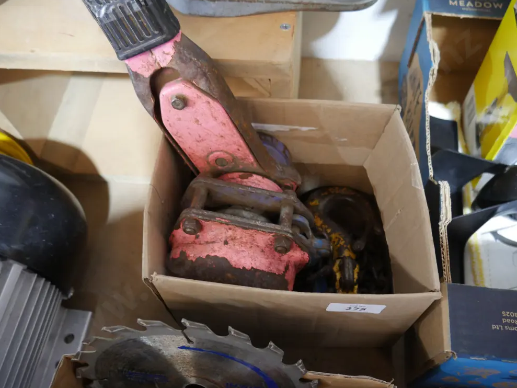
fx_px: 433
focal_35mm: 29
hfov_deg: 61.7
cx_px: 261
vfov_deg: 48.2
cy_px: 198
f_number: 3.5
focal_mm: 14
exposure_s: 1/60
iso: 2000
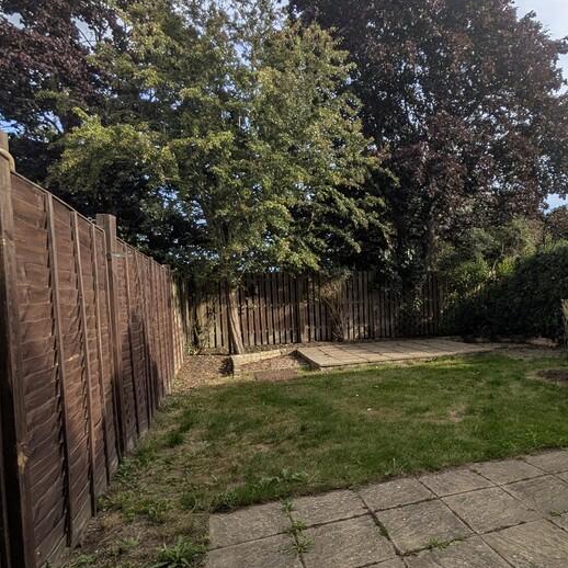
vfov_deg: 71.9
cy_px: 319
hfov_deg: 68.9
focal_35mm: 21
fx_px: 390
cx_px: 402
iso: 52
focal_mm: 2.02
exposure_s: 1/1773
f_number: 1.7
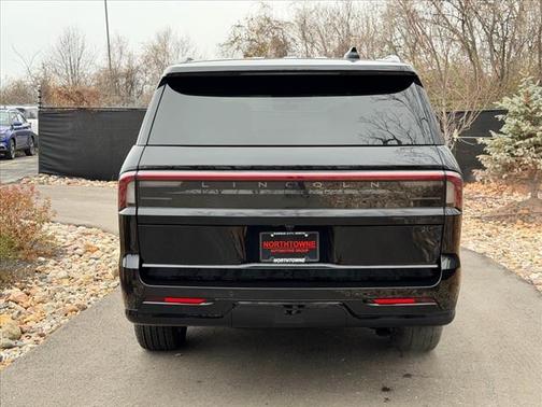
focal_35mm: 48
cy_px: 204
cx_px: 271
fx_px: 752
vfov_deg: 30.3
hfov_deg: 39.7
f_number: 1.78
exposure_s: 1/418
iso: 80
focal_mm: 6.76
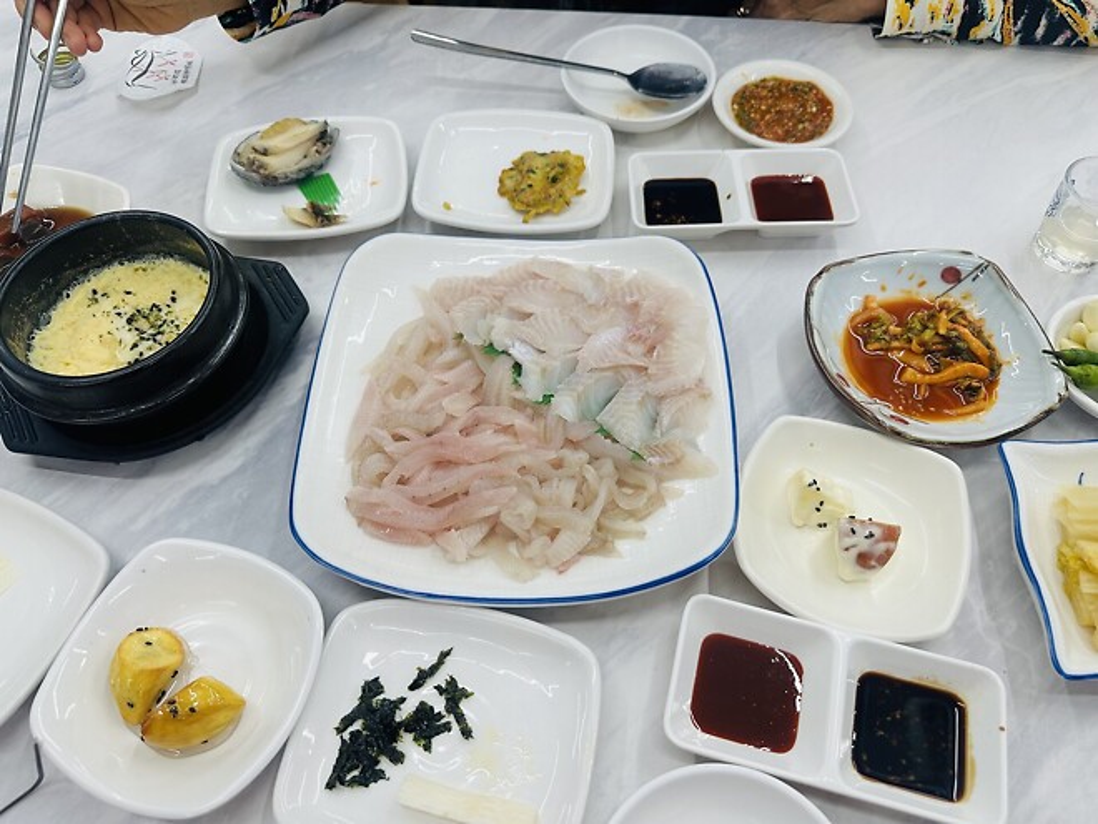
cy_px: 412
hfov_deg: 71.6
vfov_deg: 56.8
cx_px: 549
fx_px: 761
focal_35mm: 24
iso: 64
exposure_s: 1/144
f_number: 1.78
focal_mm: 6.86
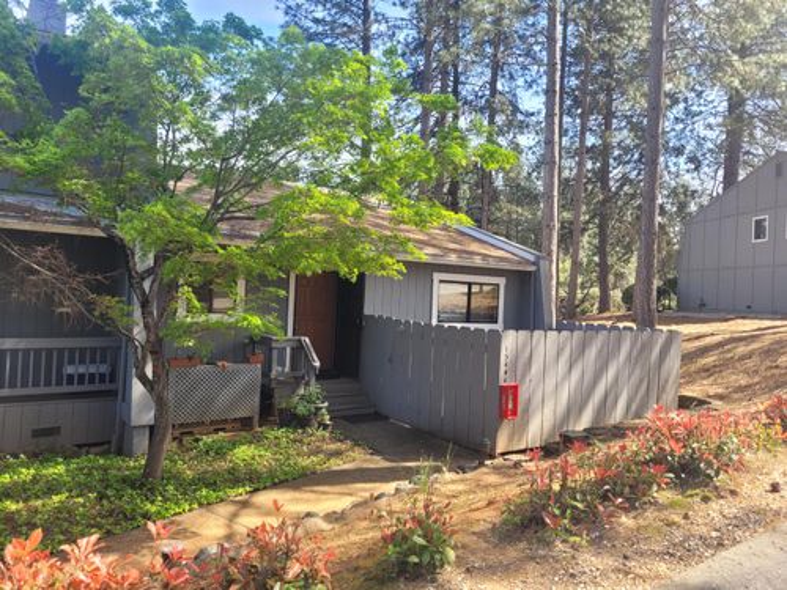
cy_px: 295
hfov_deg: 67.3
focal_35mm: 26
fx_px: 591
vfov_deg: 53.1
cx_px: 394
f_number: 1.8
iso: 40
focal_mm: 5.4
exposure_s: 1/353
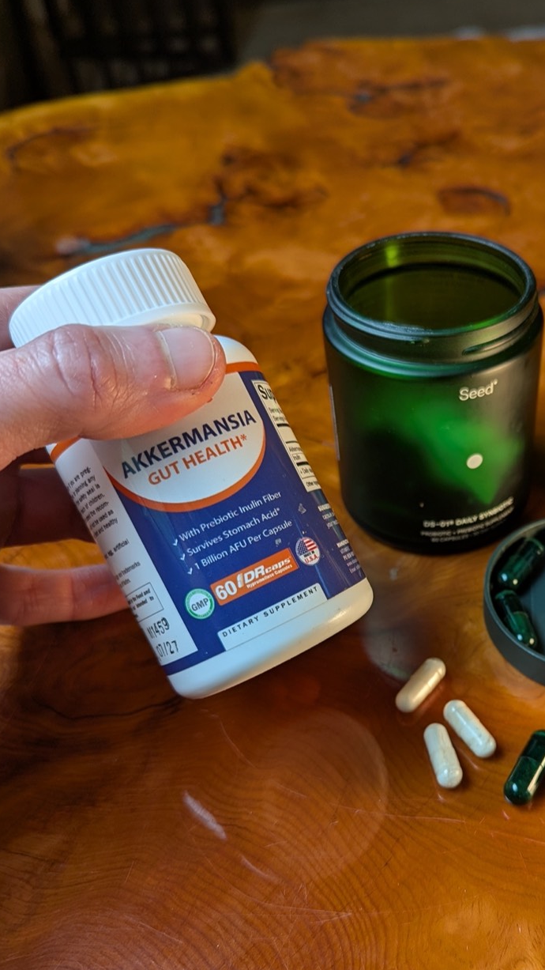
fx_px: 874
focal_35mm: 34
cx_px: 442
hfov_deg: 33.6
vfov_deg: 57.4
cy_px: 595
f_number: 1.85
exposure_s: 1/34.7
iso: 65
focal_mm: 6.81
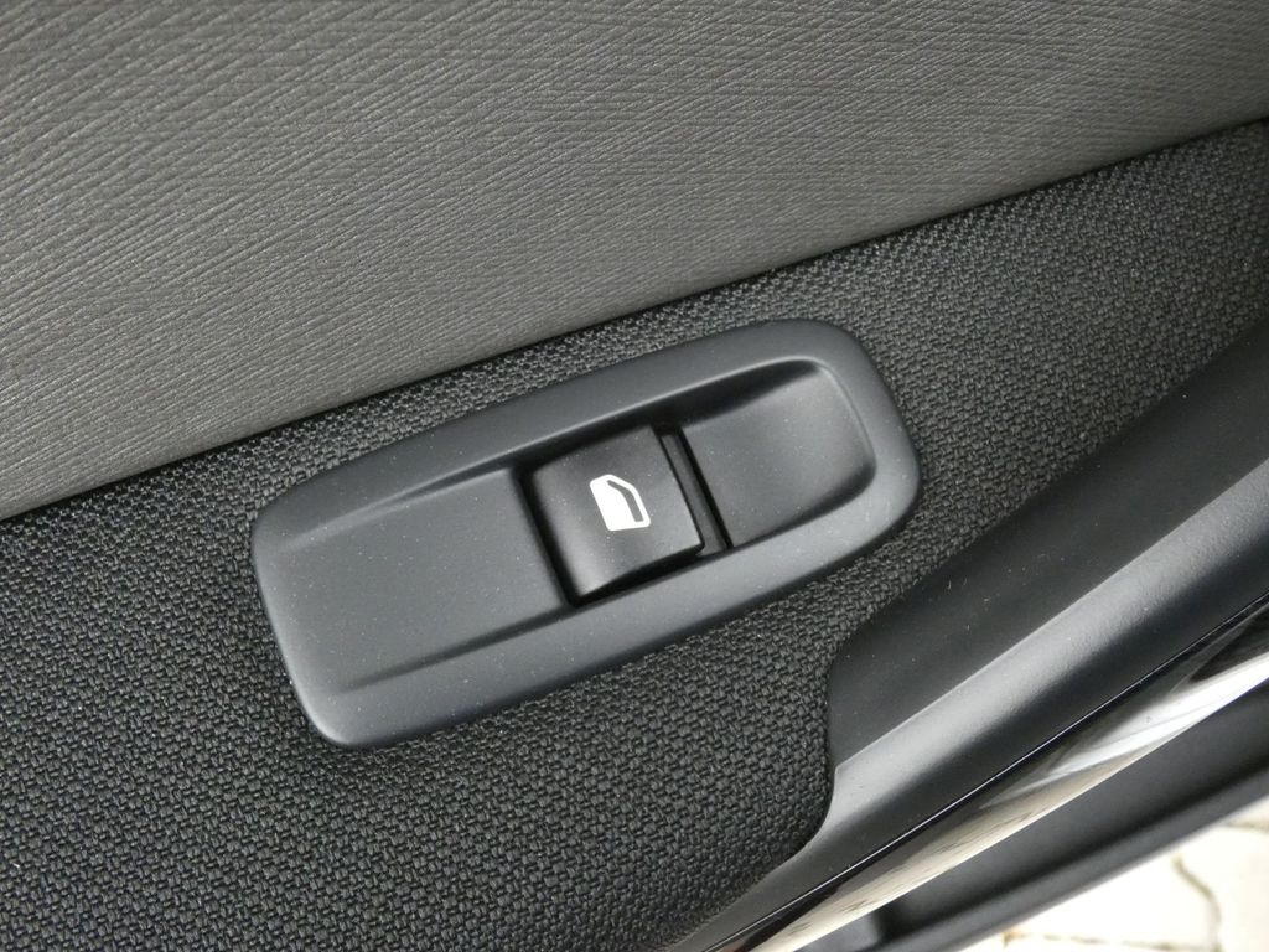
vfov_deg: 42.9
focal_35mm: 33
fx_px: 1210
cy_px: 476
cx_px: 634
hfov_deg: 55.4
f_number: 5.6
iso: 1000
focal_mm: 6
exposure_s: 1/80
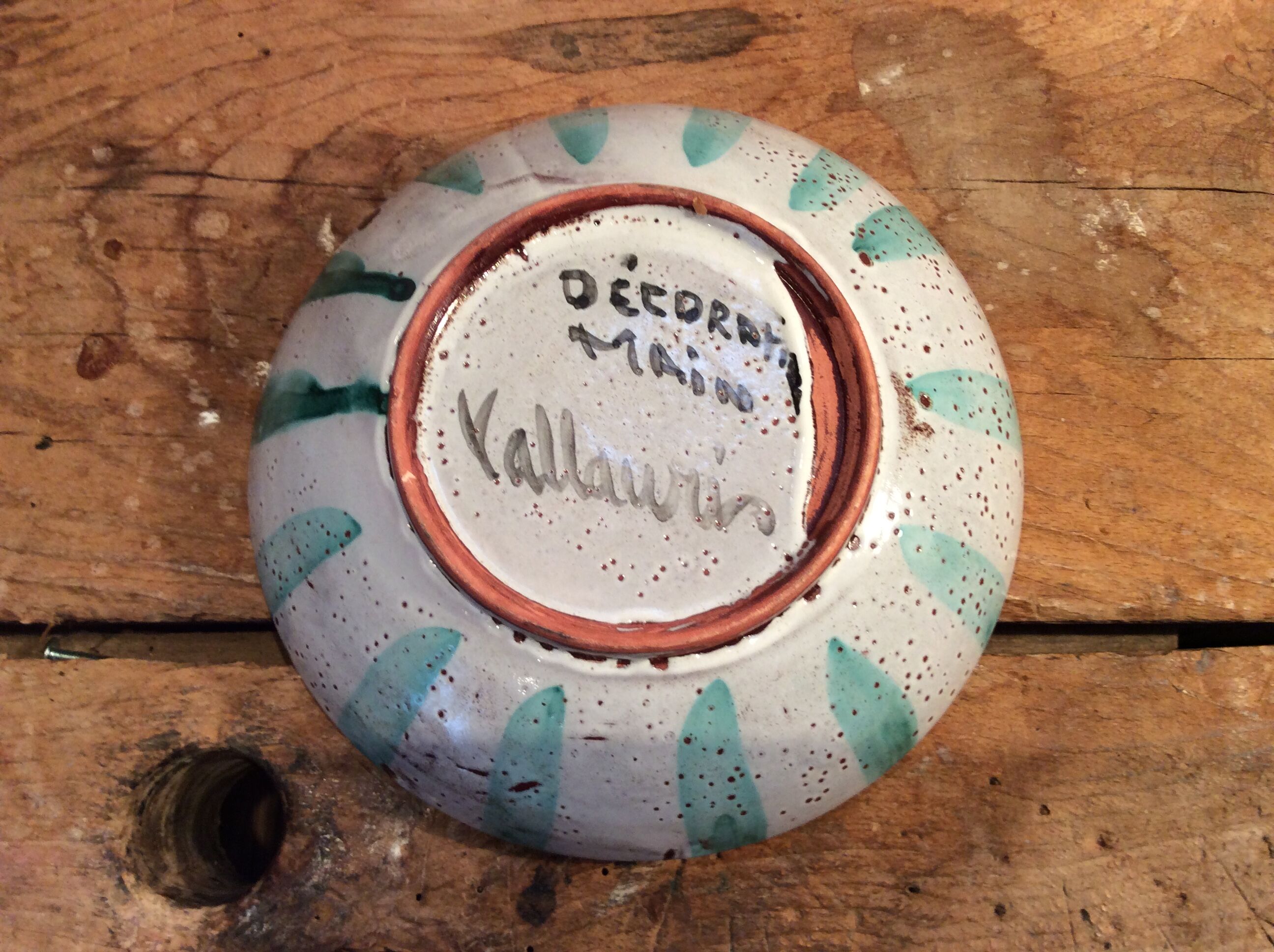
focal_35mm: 32
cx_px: 637
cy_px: 476
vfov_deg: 44.1
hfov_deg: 56.9
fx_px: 1176
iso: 64
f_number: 2.4
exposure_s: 1/25
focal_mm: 3.3
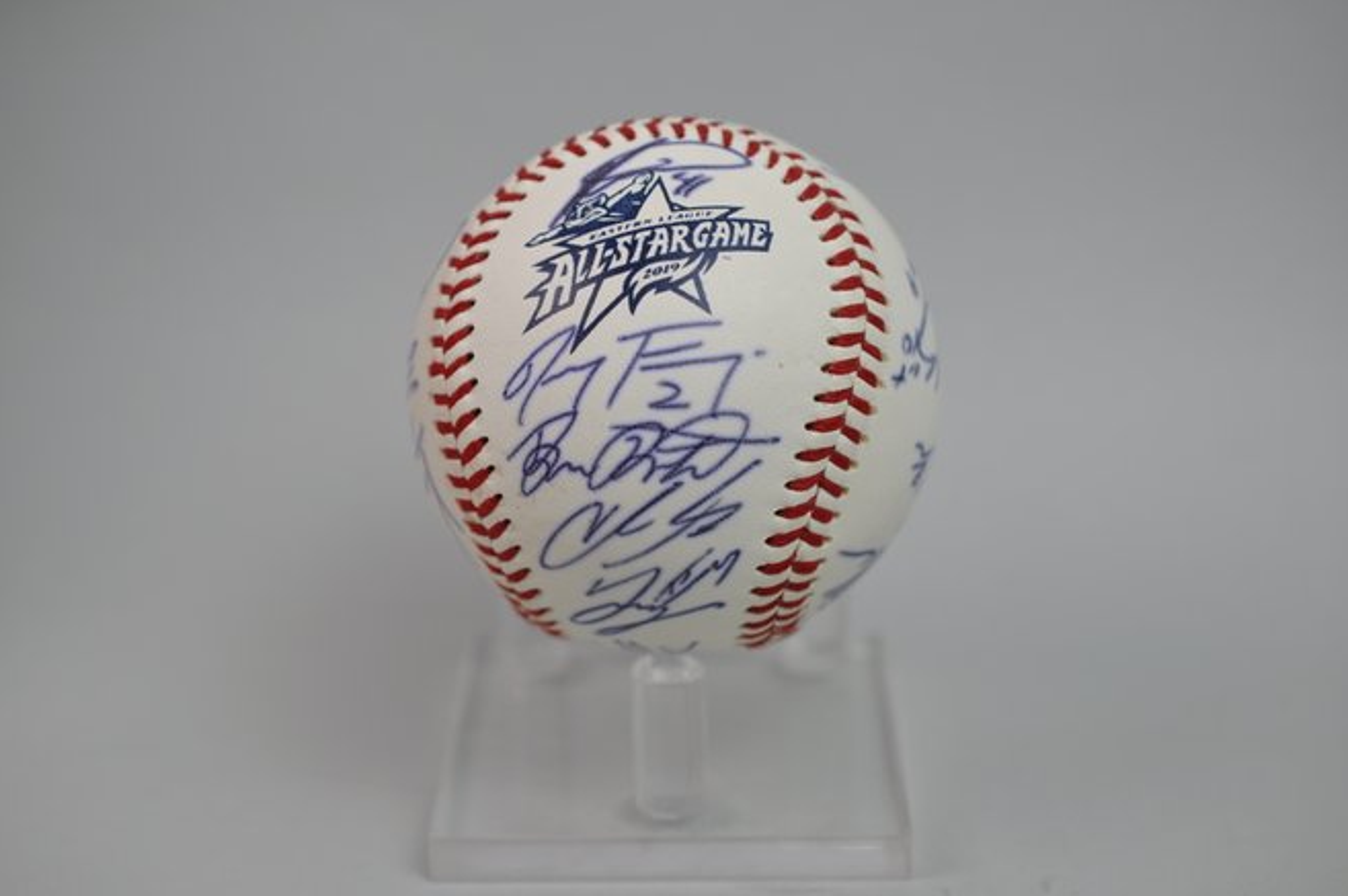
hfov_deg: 31.0
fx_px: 2432
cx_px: 628
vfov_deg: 20.9
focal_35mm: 65
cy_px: 464
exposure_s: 1/60
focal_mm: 40
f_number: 4
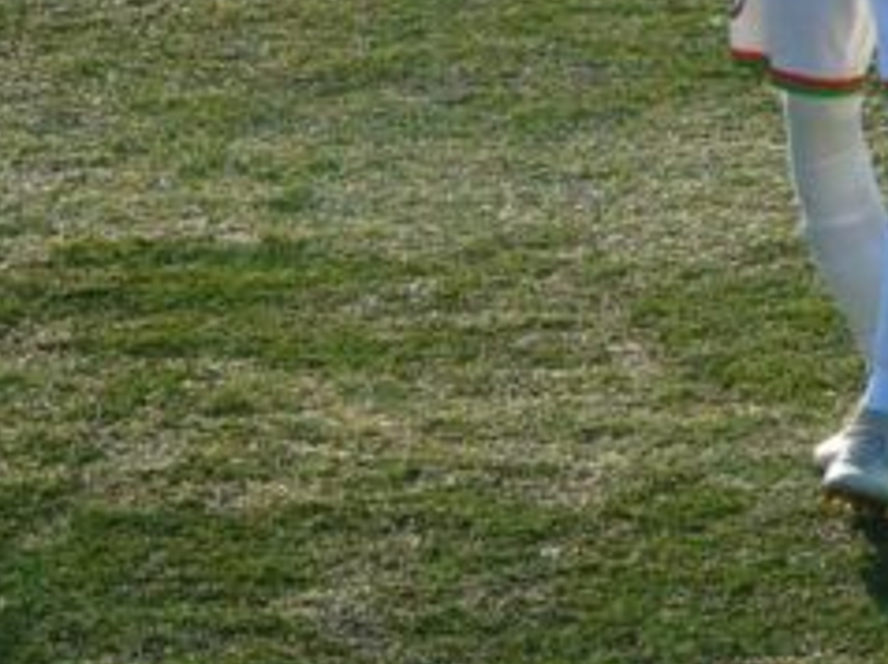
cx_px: 985
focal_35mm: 712
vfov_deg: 2.1
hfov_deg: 2.8
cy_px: -220
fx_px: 18246
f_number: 4.8
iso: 80
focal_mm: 43
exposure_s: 1/250
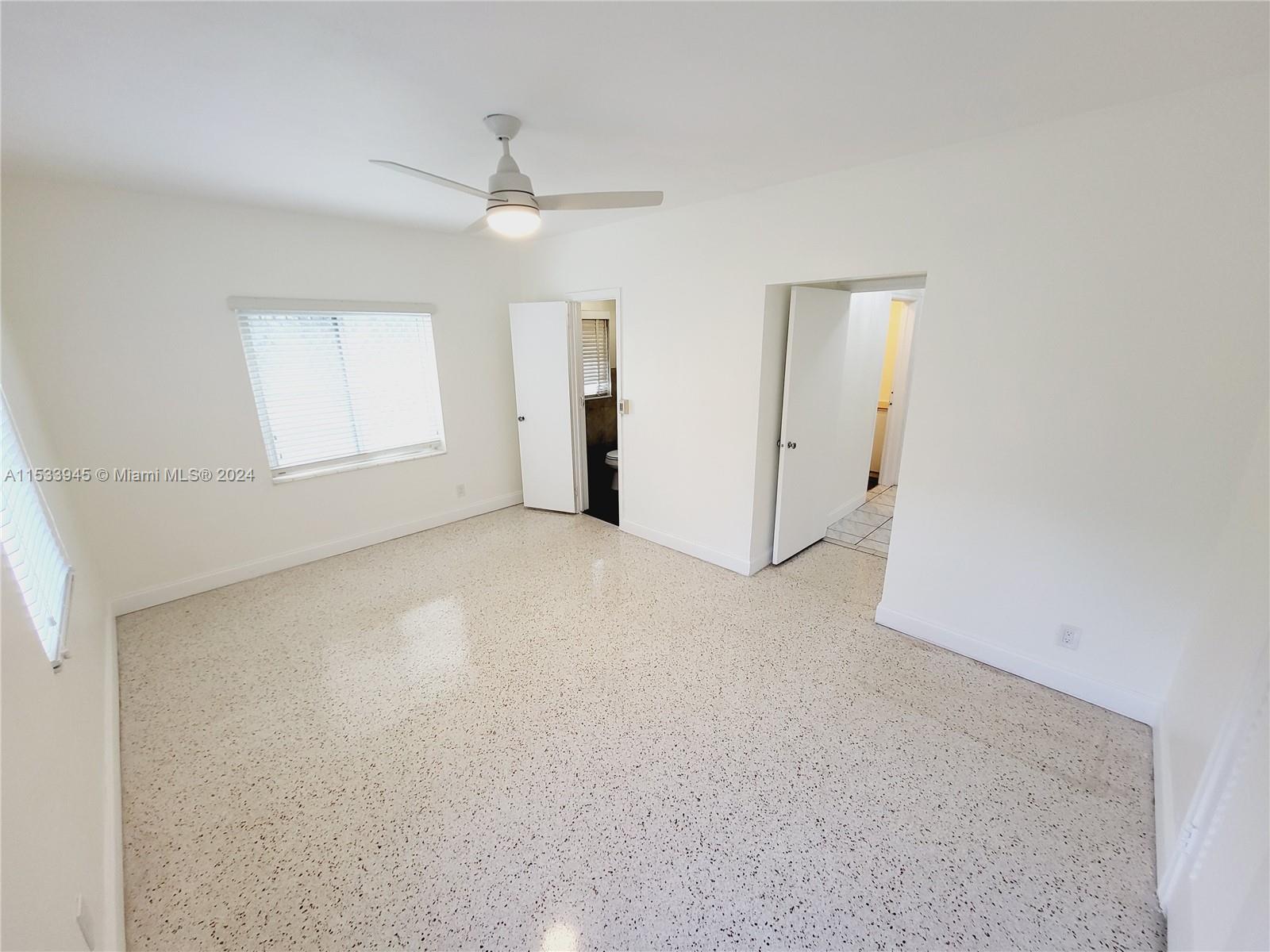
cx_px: 635
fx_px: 477
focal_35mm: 13
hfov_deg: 106.2
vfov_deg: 89.9
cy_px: 476
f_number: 2.2
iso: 100
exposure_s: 1/60
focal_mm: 1.74
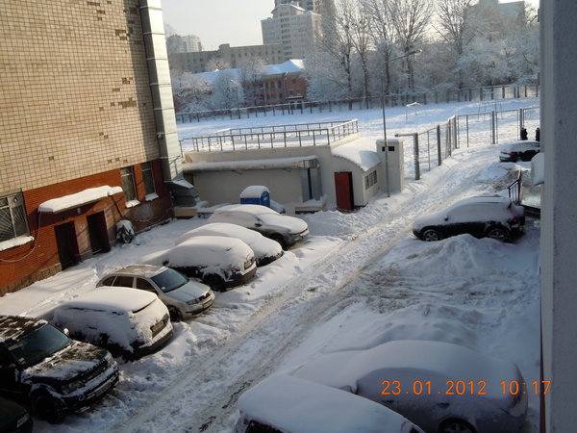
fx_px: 550
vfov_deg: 42.9
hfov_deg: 55.4
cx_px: 288
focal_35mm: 33
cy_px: 216
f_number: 4
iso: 100
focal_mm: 5.9
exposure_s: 1/800
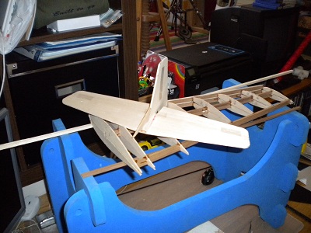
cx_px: 156
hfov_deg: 52.6
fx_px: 314
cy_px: 116
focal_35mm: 35
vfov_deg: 40.7
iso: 400
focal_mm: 6.3
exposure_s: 1/30
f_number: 3.1
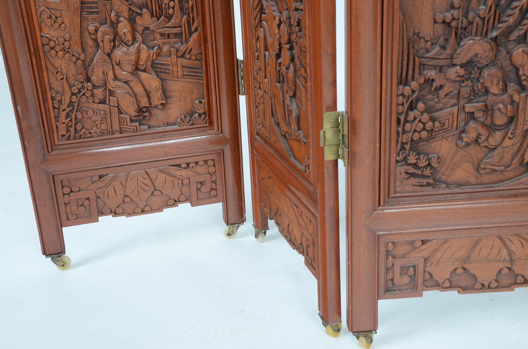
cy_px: 174
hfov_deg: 41.2
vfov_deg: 28.0
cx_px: 264
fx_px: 703
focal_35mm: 48
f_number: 9
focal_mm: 32
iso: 500
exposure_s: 1/100
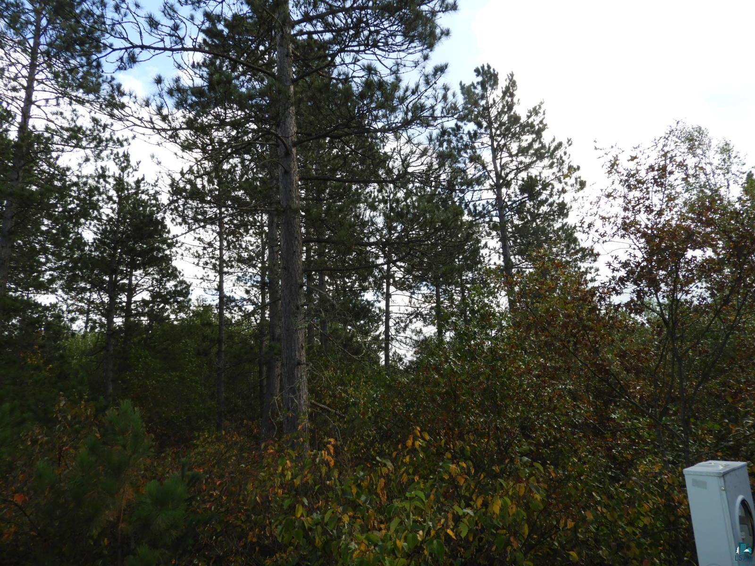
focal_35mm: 24
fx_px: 523
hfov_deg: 71.6
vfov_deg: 56.8
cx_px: 378
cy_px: 283
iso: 100
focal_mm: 4.3
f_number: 3.3
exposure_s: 1/400
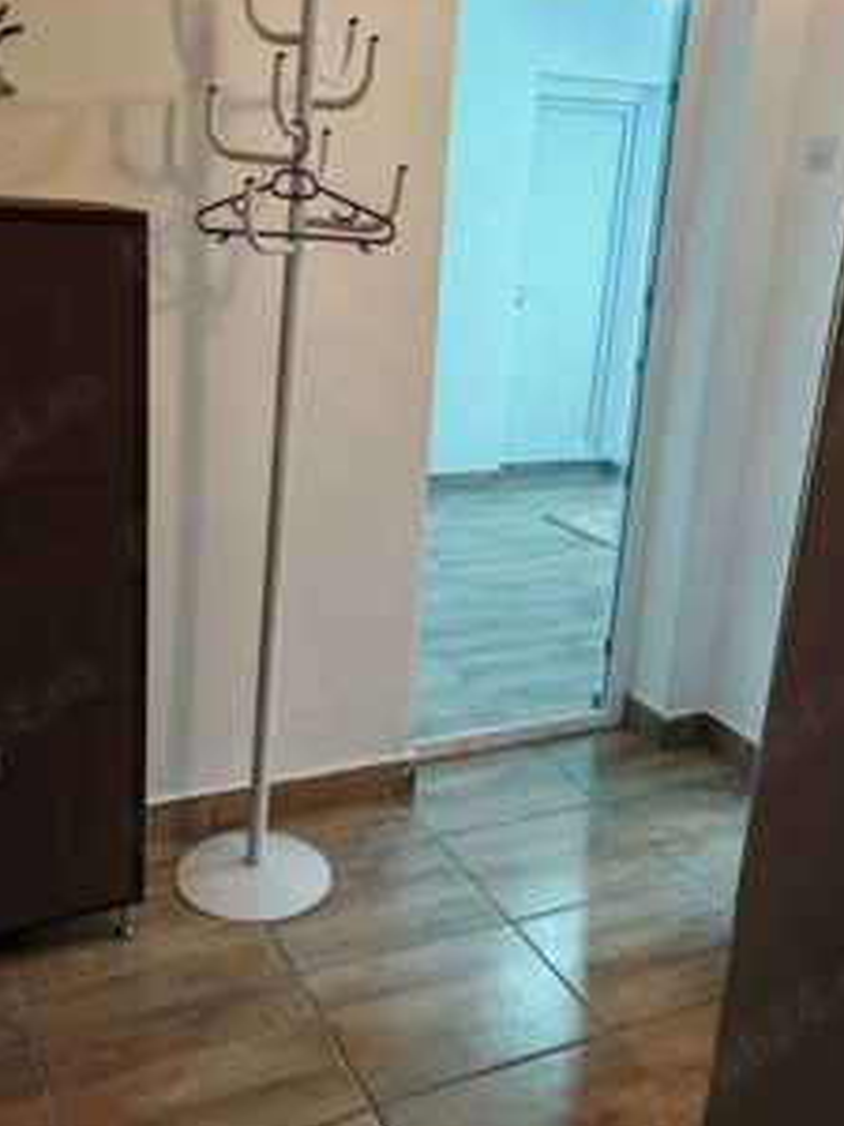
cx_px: 371
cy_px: 525
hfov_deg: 39.6
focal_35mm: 36
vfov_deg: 51.3
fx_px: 1170
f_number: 1.9
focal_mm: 6.67
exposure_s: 1/50
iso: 400
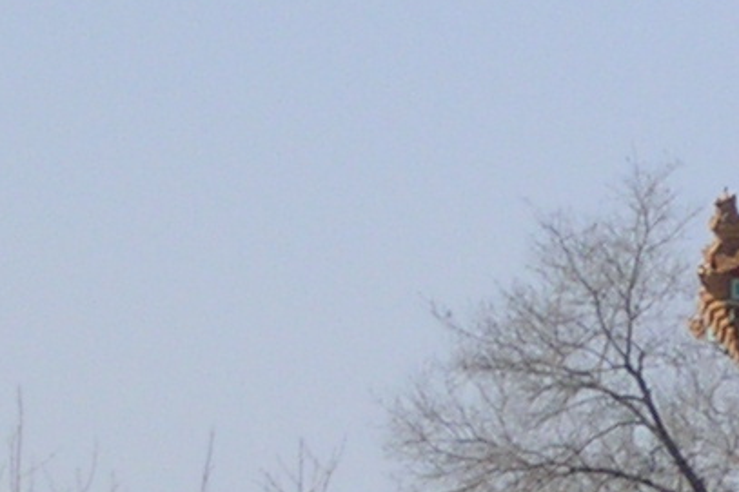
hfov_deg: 3.7
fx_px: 11285
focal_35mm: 550
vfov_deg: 2.5
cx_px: 944
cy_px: 325
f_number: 4.6
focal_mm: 15.9
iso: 50
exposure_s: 1/553
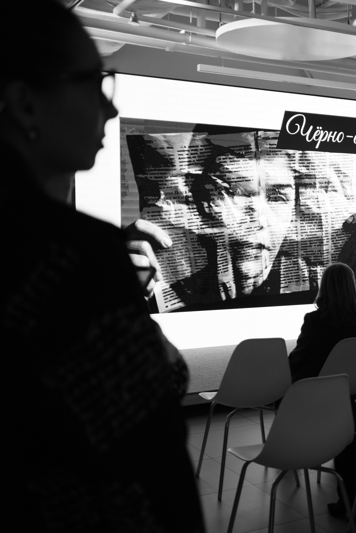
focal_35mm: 53
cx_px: 393
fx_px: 786
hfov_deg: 23.9
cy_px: 266
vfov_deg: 37.5
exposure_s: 1/140
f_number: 2
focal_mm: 23
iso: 320
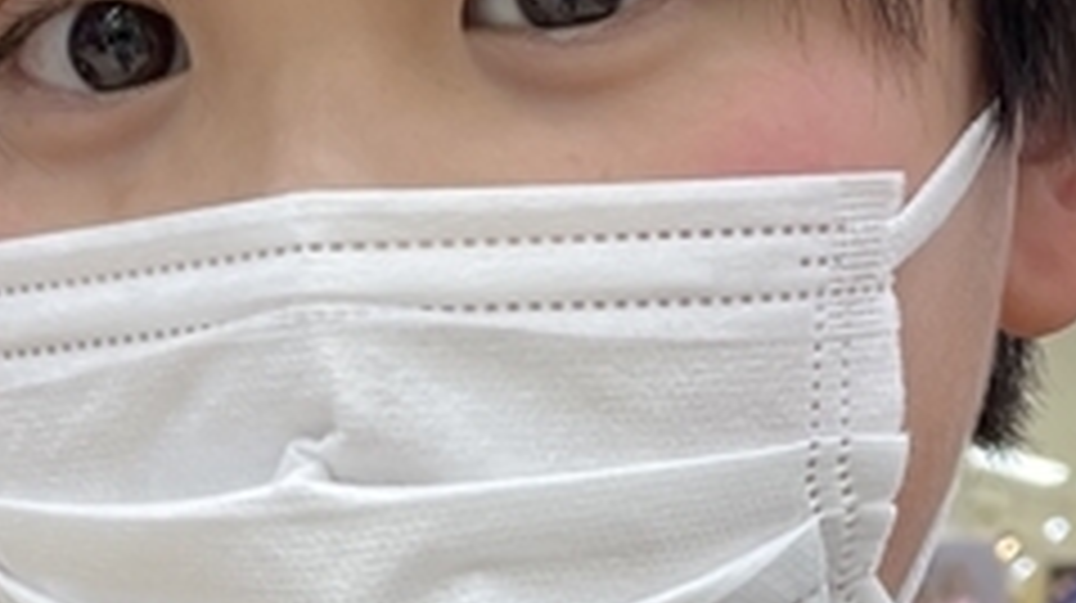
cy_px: 1094
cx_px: 329
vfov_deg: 11.7
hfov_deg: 22.3
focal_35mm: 95
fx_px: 2708
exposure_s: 1/120
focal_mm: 4.2
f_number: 1.6
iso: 80
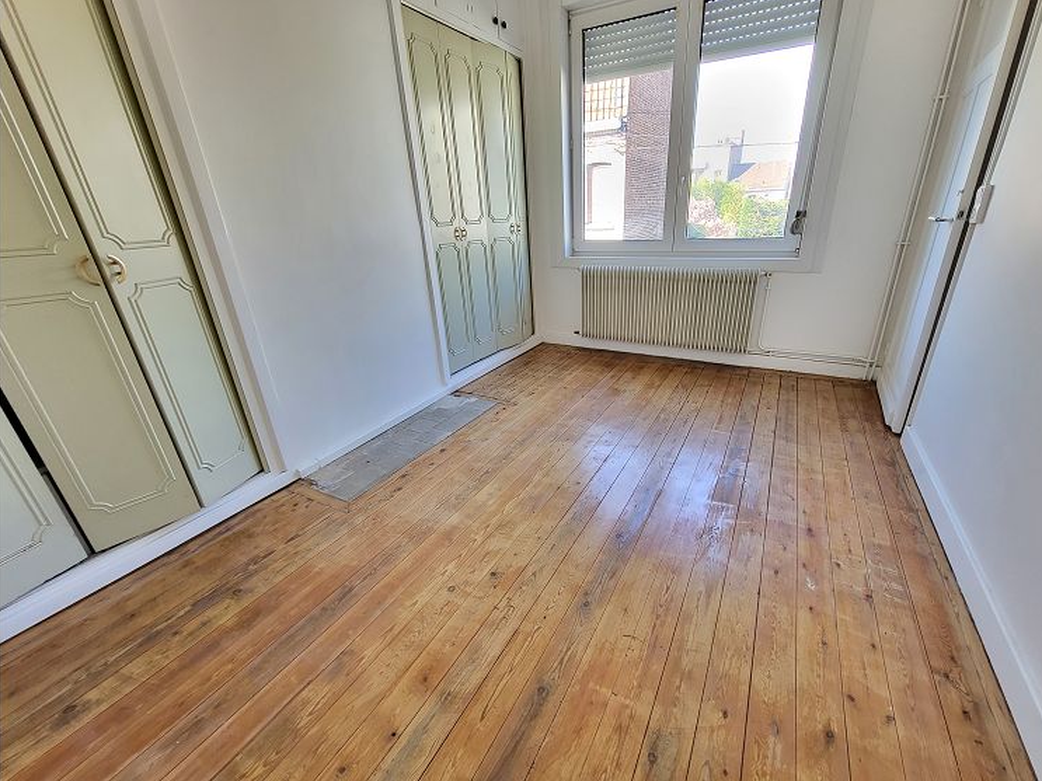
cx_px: 558
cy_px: 395
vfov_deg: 85.7
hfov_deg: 101.9
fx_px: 421
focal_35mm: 14
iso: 160
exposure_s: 1/50
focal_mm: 1.74
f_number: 2.2
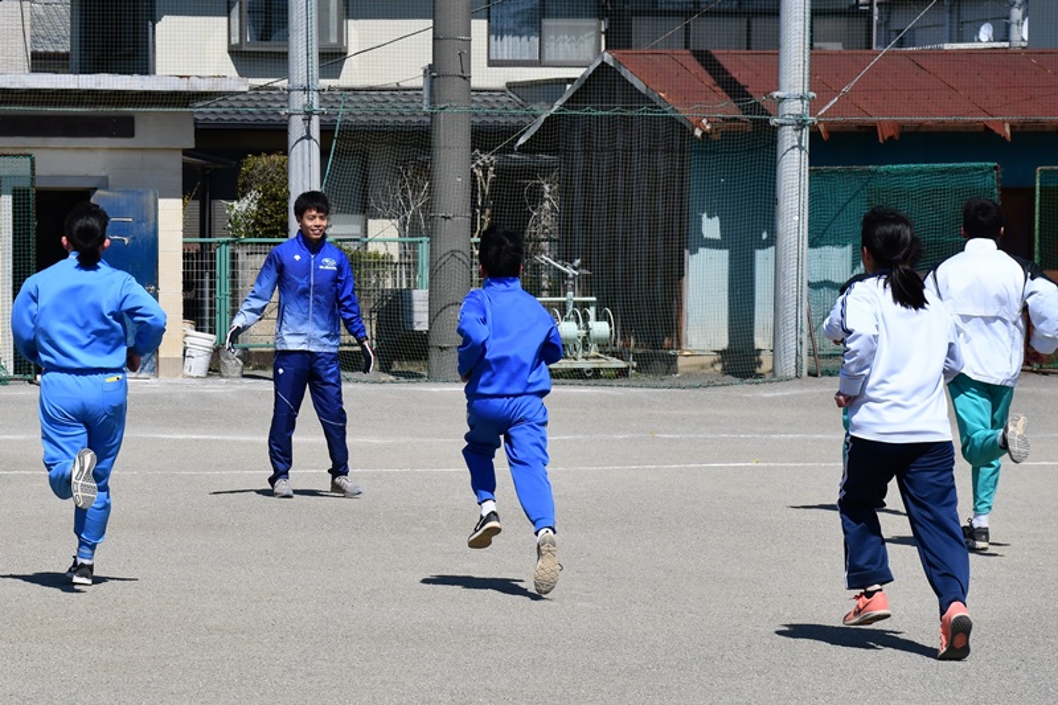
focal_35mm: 120
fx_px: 3526
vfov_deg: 11.4
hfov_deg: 17.1
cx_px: 529
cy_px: 352
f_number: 8
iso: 360
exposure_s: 1/2000
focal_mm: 80
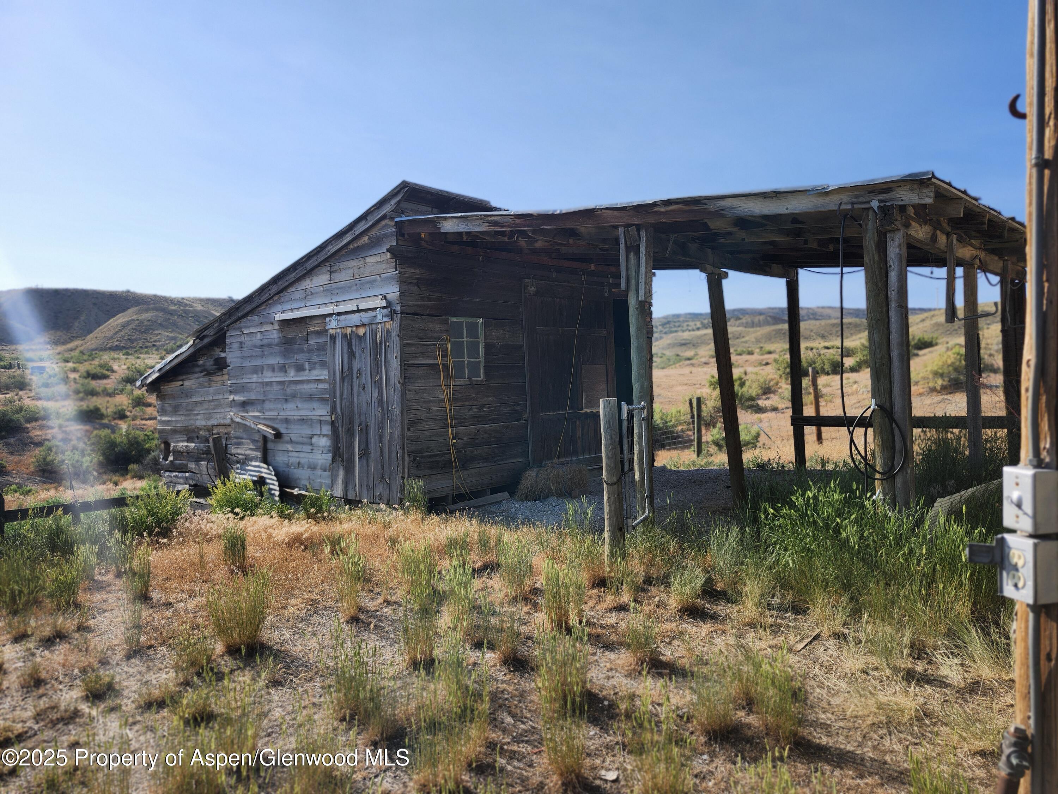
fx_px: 703
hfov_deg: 73.9
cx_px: 529
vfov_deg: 58.9
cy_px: 397
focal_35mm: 23
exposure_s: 1/1829
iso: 25
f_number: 1.8
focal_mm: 5.54
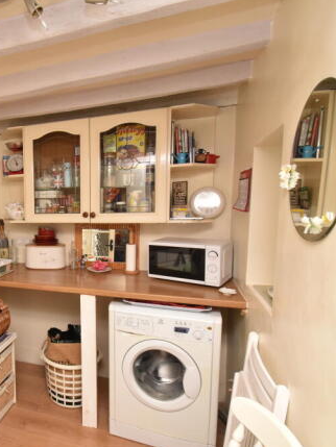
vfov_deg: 76.4
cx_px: 44
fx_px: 285
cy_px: 222
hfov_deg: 54.6
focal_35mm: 22
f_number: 7.1
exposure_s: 1/60
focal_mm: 10
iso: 800
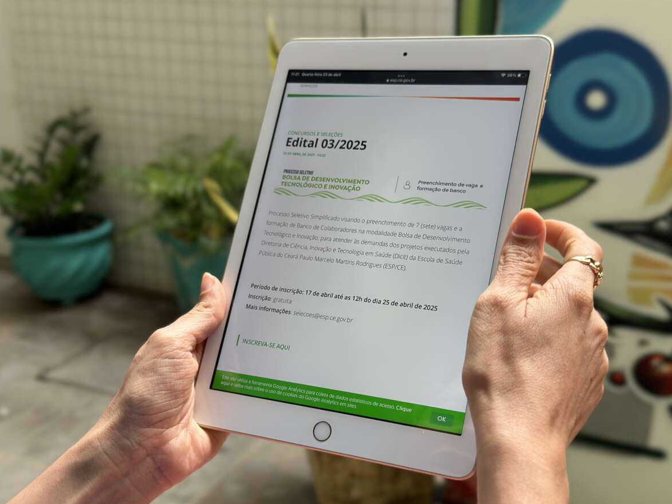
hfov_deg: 38.9
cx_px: 330
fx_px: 951
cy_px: 254
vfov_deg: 29.7
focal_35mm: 49
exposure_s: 1/395
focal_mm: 6.86
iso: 80
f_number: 1.78
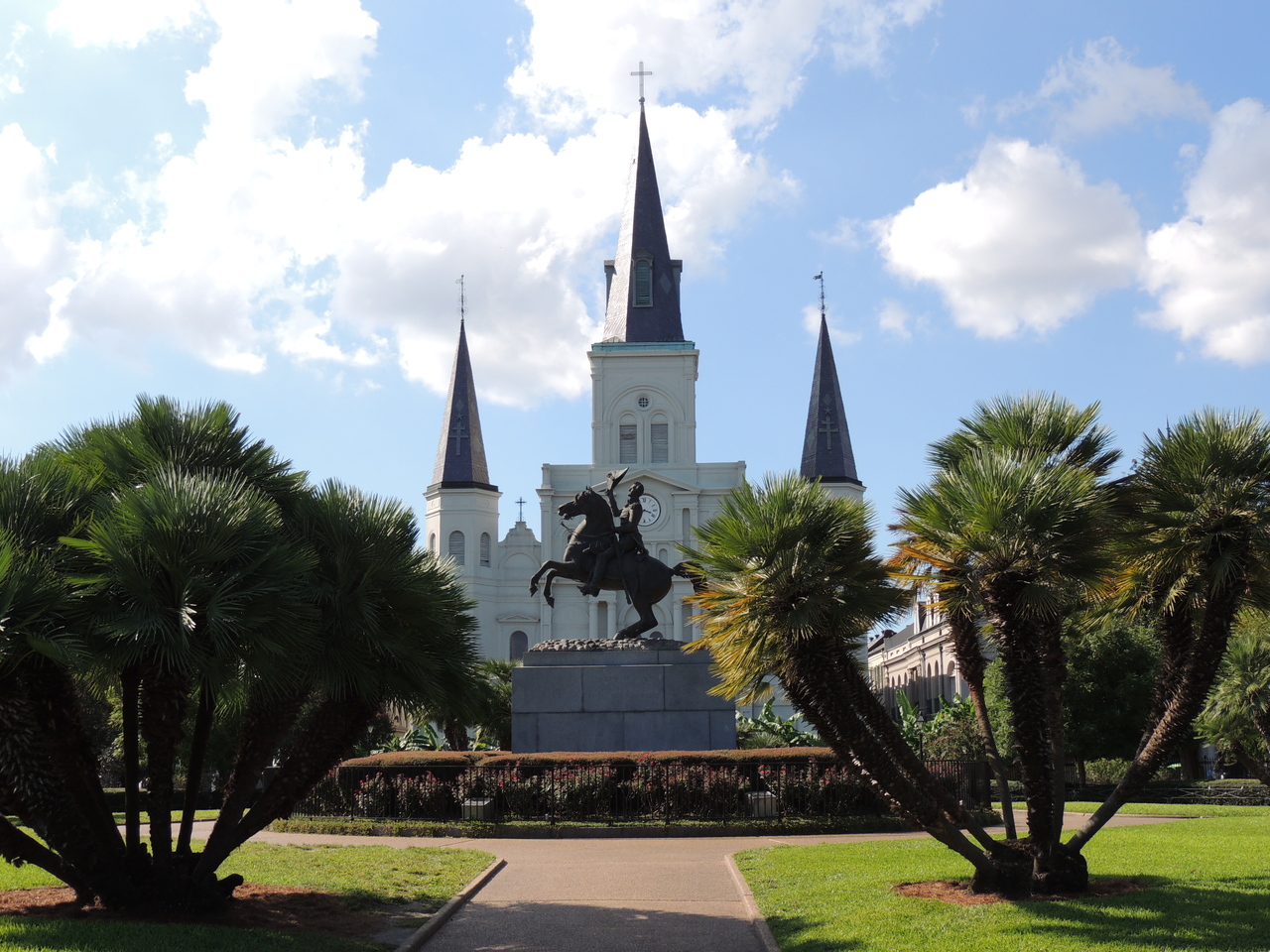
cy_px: 476
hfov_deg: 43.9
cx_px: 635
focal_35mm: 43
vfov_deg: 33.6
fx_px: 1578
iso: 100
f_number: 3.4
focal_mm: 7.6
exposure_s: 1/800
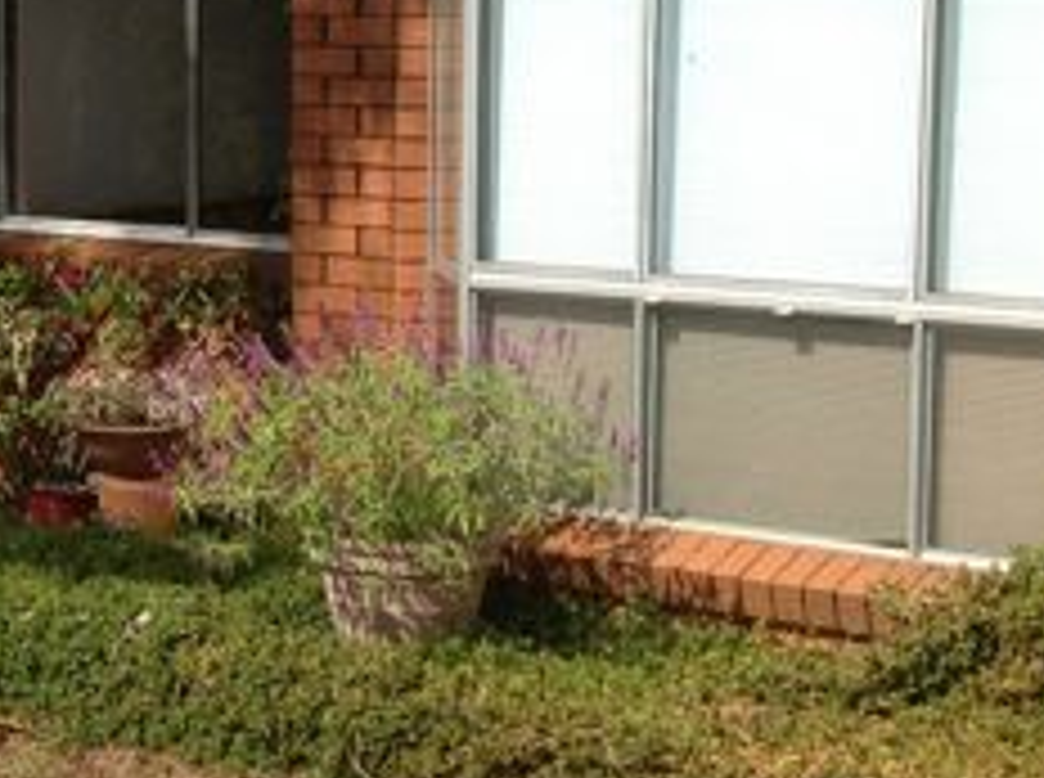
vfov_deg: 13.3
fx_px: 3341
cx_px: 32
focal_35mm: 111
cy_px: 340
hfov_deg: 17.4
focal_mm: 4.28
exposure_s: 1/1779
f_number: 2.4
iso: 50
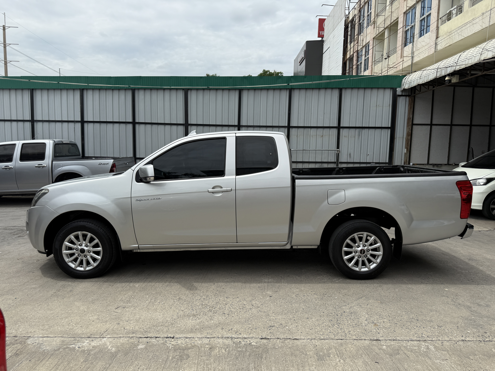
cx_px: 248
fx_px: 343
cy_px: 186
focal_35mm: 24
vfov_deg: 56.8
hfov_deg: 71.6
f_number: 1.78
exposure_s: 1/4975
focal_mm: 6.76
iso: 80
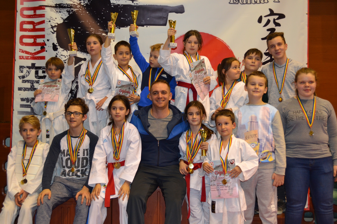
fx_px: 421
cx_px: 168
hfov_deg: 43.6
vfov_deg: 29.9
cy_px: 112
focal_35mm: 45
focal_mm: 30
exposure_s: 1/60
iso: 1000
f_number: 4.5
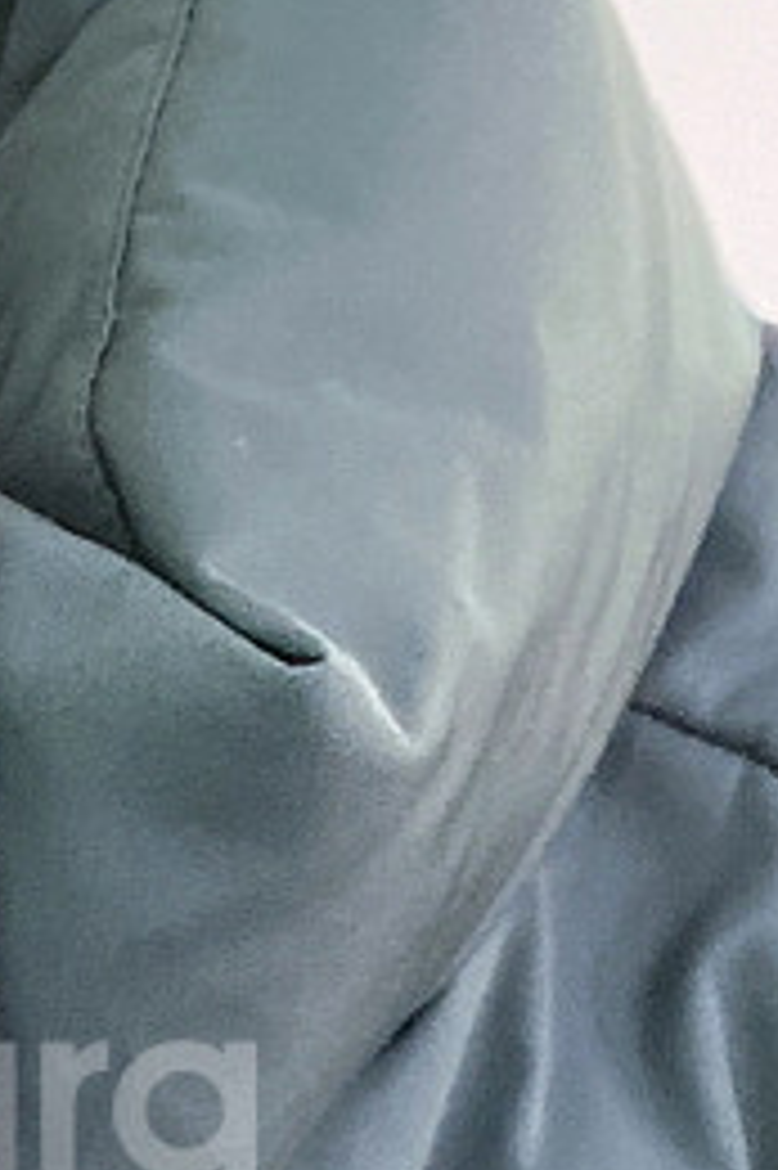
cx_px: -540
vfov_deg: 19.2
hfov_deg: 12.2
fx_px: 3376
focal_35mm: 104
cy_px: 1105
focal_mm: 4.25
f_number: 1.8
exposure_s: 1/60
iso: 640
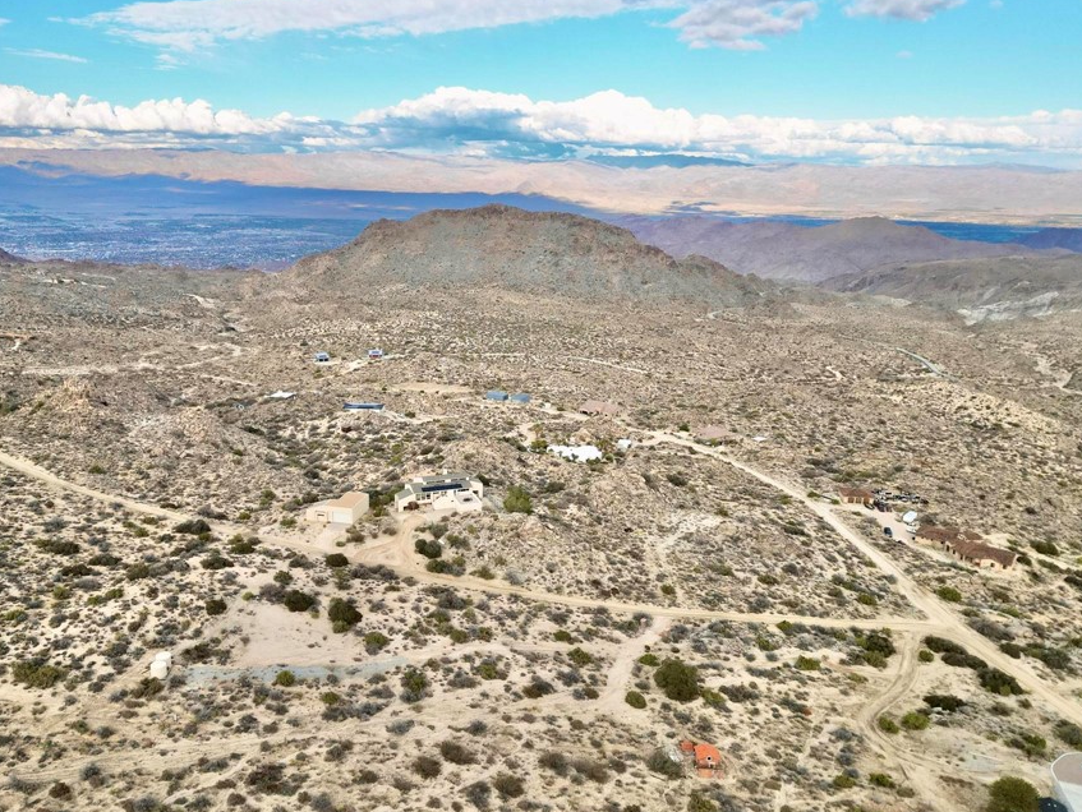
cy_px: 412
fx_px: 907
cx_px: 487
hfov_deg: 61.5
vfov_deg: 48.3
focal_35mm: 29
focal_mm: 6.72
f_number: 1.7
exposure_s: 1/2500
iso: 200
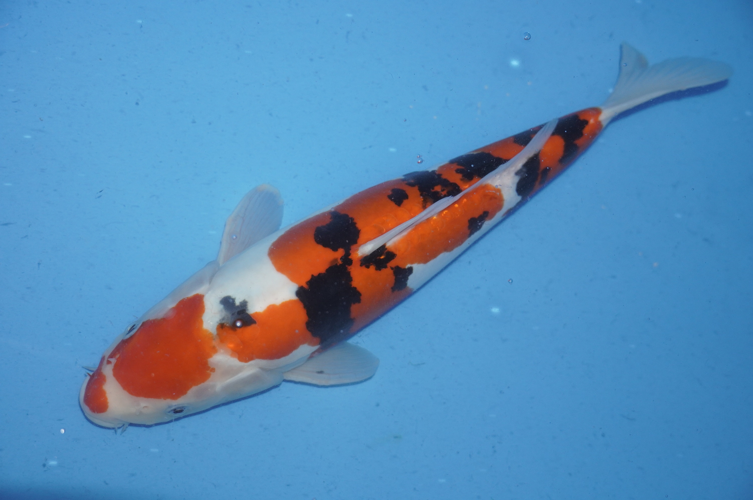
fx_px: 1160
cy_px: 250
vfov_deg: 24.4
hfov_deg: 36.0
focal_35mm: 56
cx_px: 376
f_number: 4.5
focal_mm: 37
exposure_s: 1/160
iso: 800
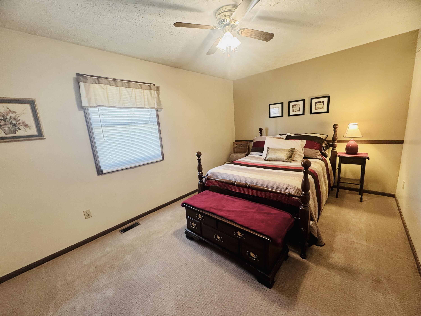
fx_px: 170
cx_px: 210
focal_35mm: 14
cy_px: 158
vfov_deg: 85.7
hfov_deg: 102.1
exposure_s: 1/60
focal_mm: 2.22
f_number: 2.2
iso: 200
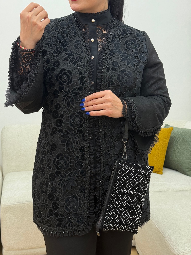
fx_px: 353
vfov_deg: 39.7
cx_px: 96
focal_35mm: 48
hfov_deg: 30.3
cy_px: 128
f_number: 1.78
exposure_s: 1/254
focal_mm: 6.76
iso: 64
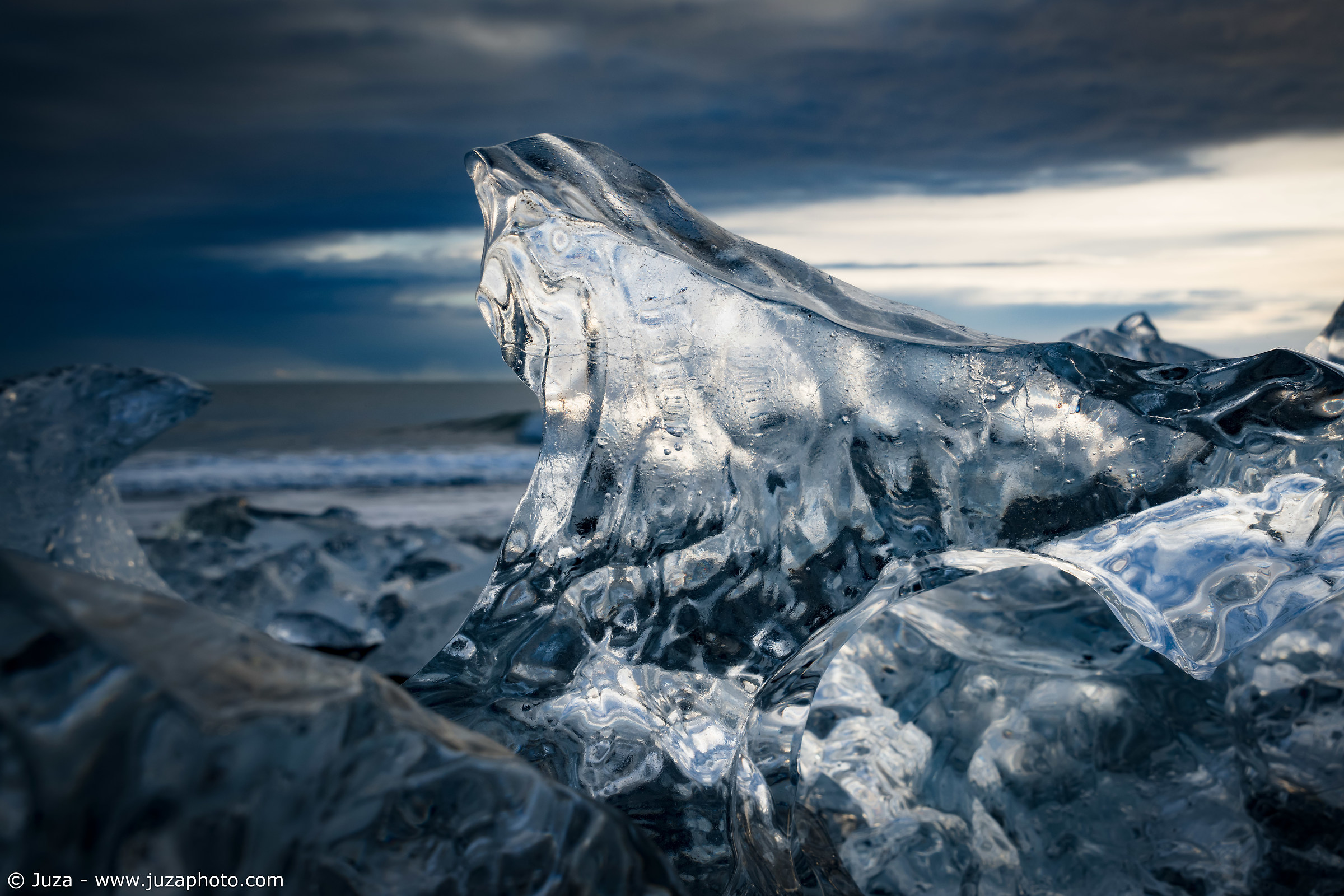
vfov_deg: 29.9
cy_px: 448
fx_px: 1680
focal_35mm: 45
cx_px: 672
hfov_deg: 43.6
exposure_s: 1/250
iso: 400
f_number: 16
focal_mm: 45
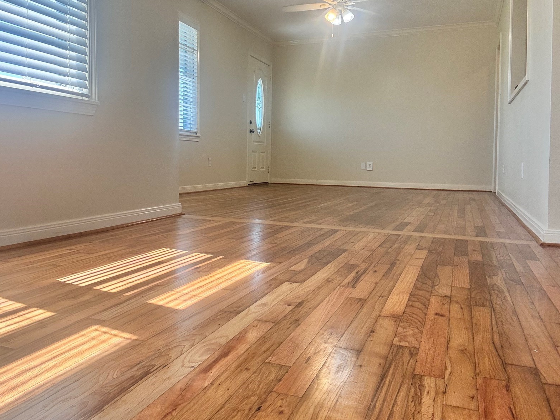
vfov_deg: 46.6
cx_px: 247
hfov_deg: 59.8
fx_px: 485
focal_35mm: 30
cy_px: 170
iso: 50
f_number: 1.9
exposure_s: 1/120
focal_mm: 2.69
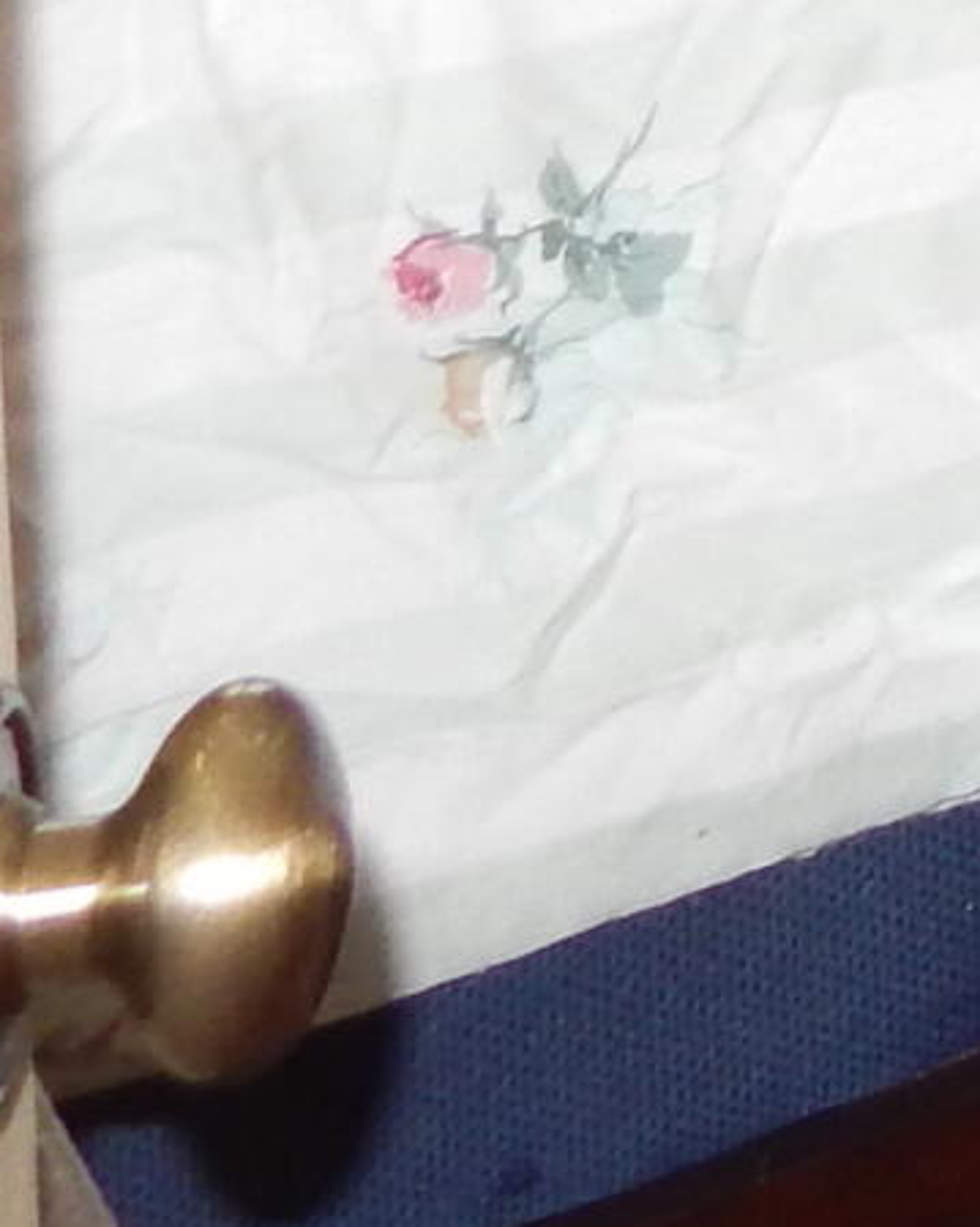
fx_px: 5440
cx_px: 2763
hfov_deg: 8.8
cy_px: -1678
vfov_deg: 11.0
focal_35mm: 150
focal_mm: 4
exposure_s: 1/30
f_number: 3
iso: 200
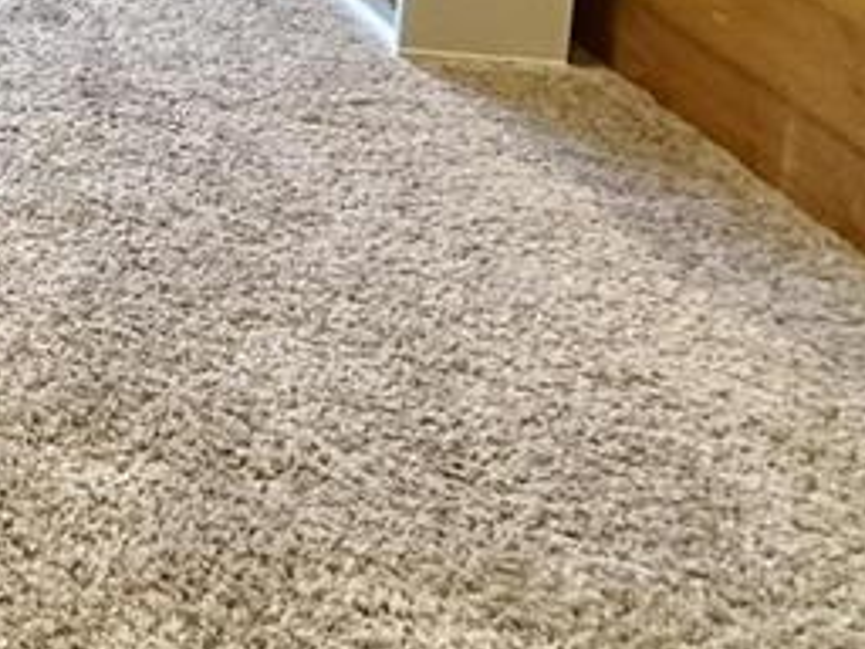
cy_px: -531
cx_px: -476
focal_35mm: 56
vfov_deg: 19.4
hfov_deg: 25.0
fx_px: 1399
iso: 500
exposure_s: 1/60
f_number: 2.2
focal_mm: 2.22
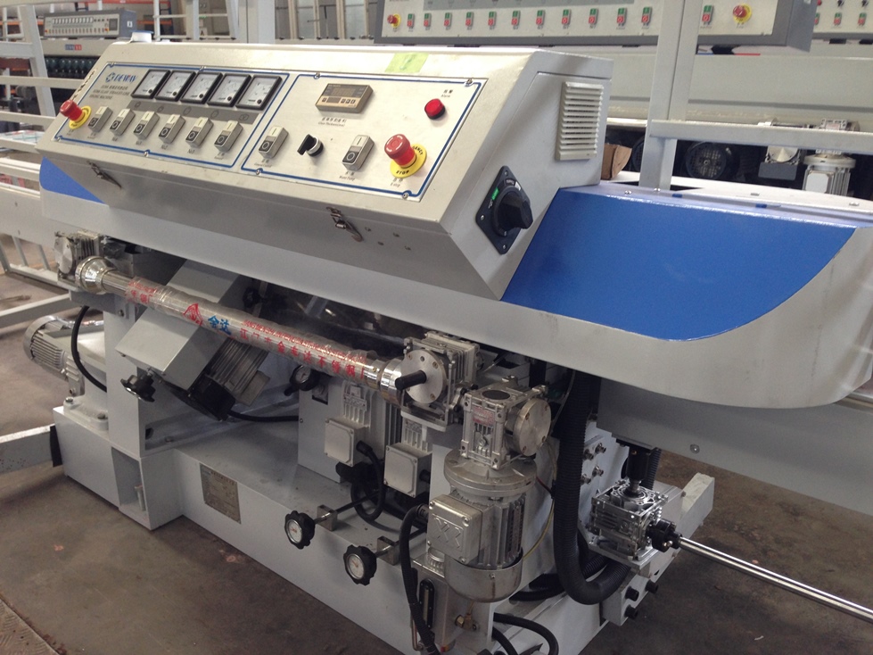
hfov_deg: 55.4
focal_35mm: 33
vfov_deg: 42.9
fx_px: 832
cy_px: 328
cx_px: 436
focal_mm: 4.12
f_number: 2.4
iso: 80
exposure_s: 1/20
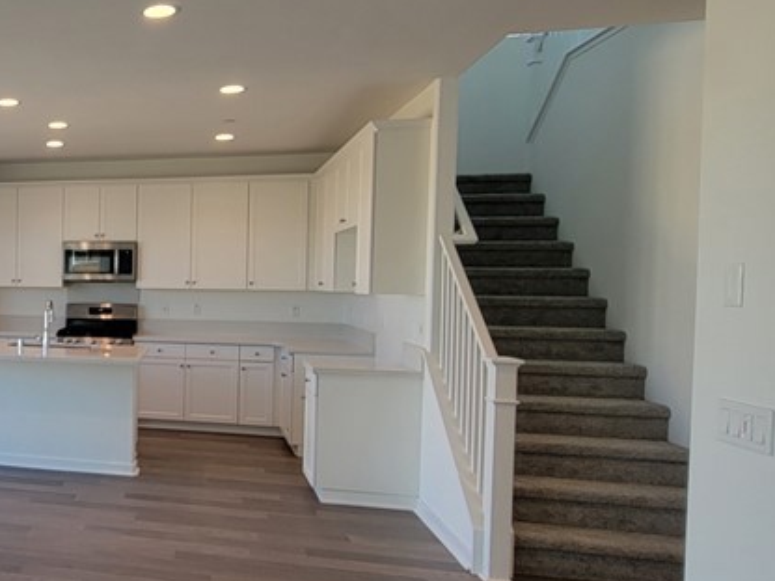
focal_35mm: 32
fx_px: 716
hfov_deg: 45.1
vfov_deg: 44.1
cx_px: -48
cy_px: 307
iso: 64
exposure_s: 1/120
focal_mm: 2.2
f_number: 2.2
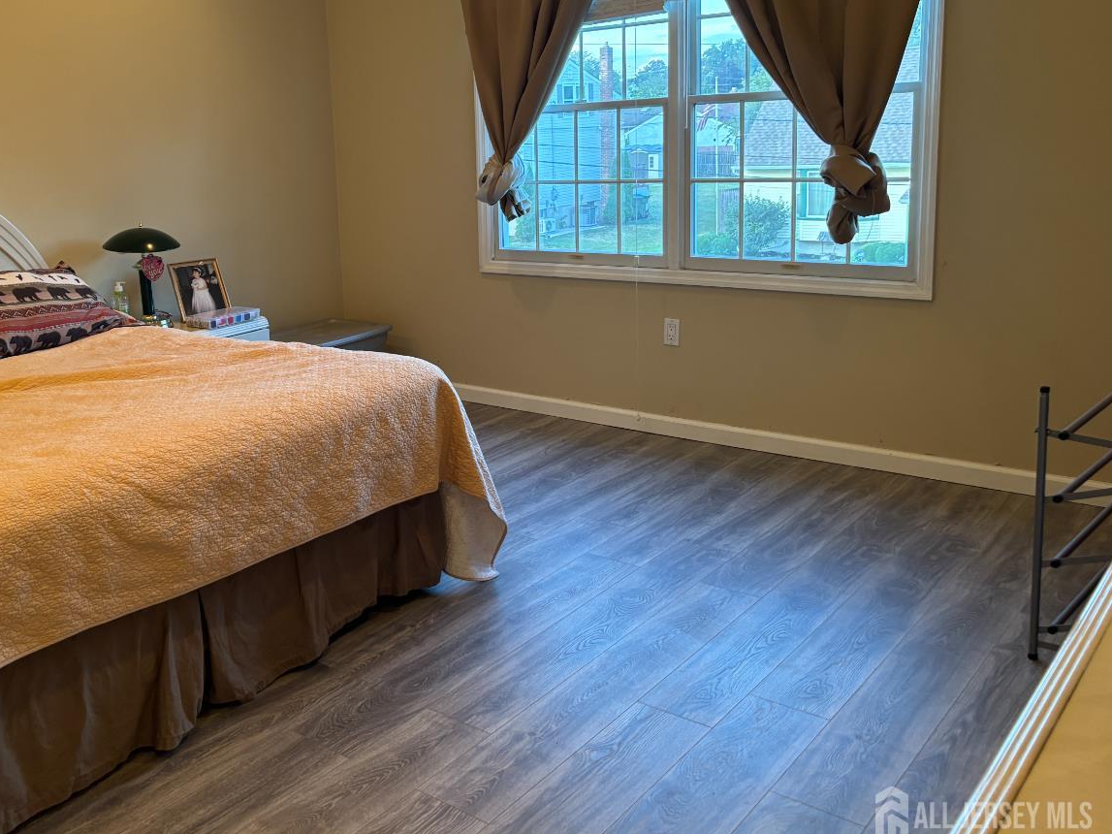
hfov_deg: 53.1
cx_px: 388
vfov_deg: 41.5
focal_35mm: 34
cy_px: 312
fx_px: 1092
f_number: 1.6
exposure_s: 1/60
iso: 200
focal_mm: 5.96
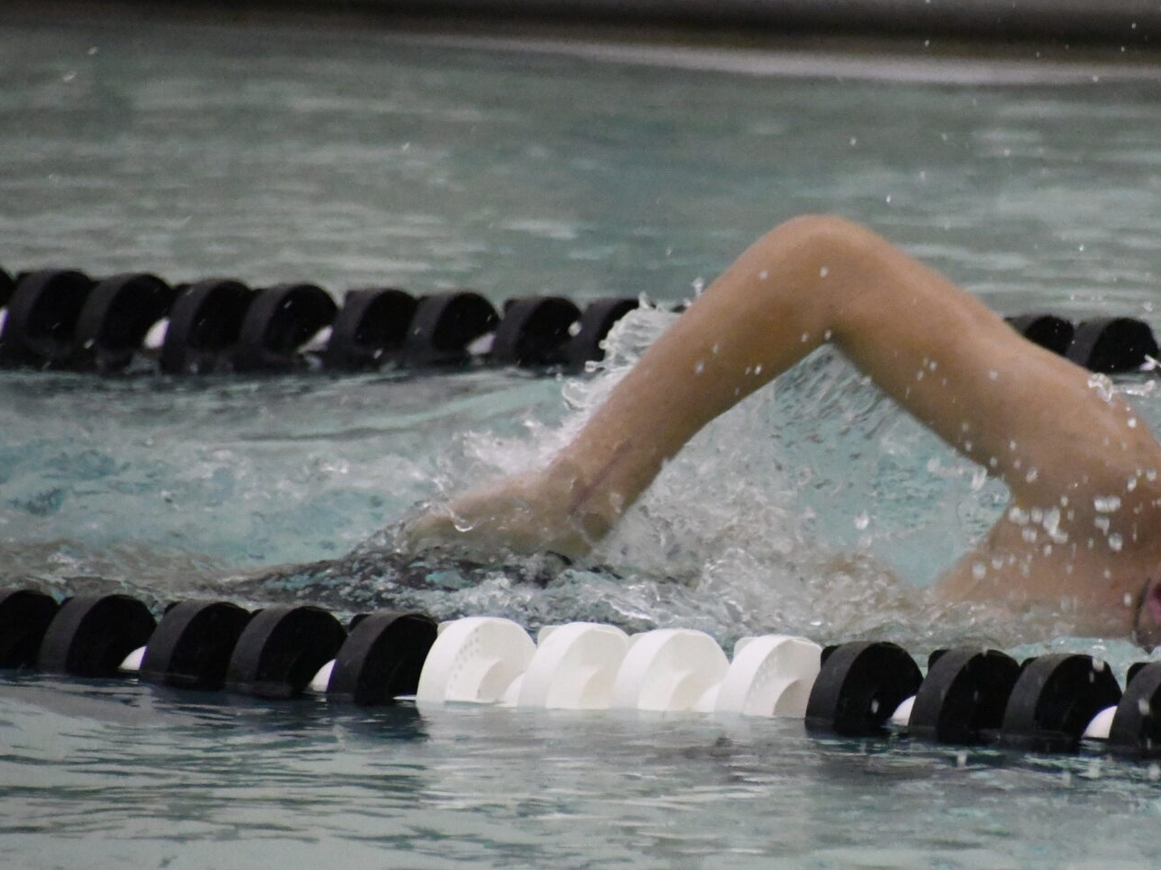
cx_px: 860
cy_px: 482
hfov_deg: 3.6
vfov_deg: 2.7
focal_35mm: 553
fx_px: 18544
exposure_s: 1/320
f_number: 6.3
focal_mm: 240
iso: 16000
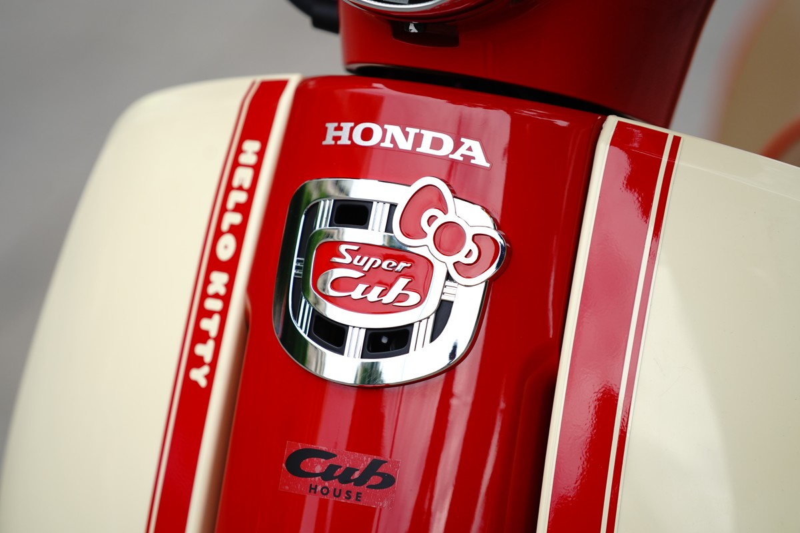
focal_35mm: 194
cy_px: 266
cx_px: 400
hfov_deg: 10.6
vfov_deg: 7.1
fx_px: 4311
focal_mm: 194
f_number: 4
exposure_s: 1/250
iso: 500
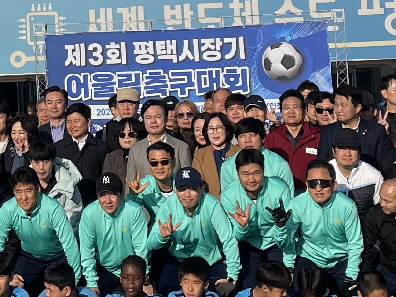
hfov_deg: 15.2
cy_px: -83
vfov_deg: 11.3
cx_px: 33
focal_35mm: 128
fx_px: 1464
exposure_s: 1/5051
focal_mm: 4.2
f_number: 1.6
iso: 32
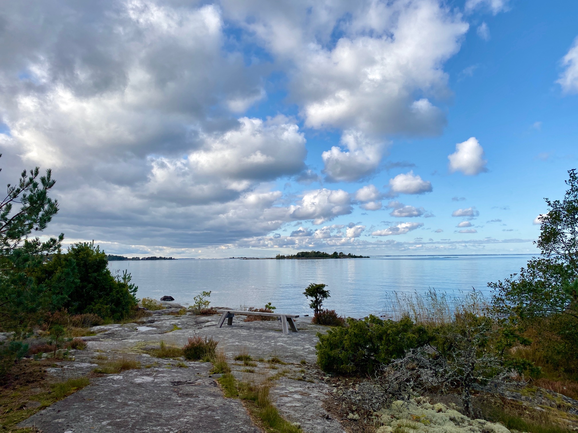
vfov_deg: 53.1
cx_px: 289
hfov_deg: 67.3
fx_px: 434
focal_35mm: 26
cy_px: 216
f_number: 1.8
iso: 32
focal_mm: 4.25
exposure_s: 1/3049
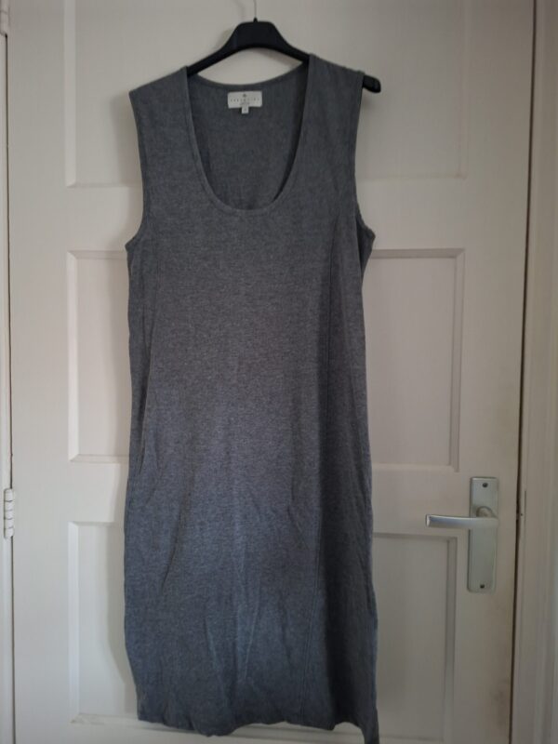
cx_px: 279
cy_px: 372
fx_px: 494
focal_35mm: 23
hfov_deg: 58.9
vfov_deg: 73.9
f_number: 1.8
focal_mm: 5.54
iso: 800
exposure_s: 1/20
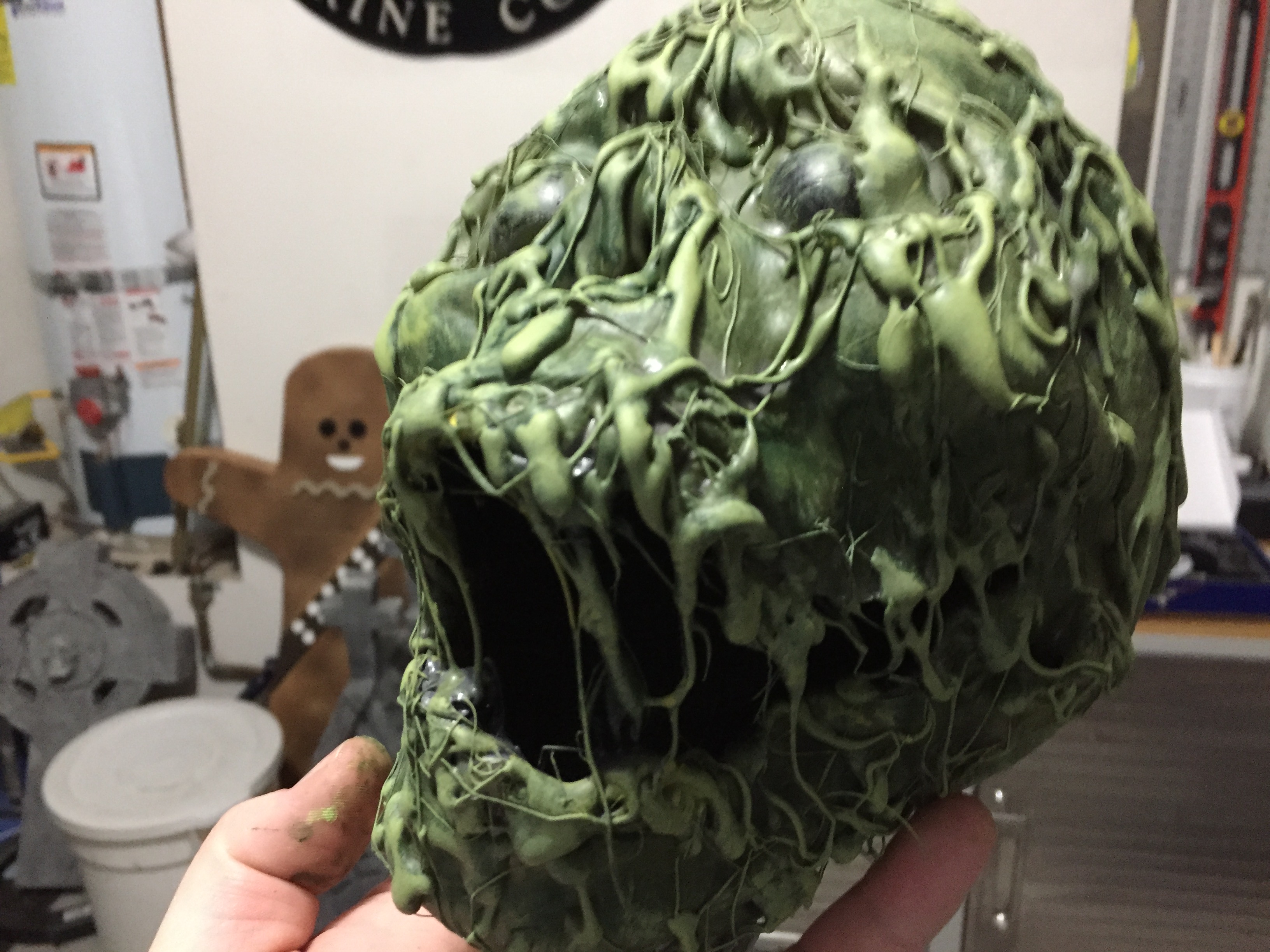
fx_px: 1064
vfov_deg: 48.2
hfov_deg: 61.7
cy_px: 476
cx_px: 635
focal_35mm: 29
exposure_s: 1/15
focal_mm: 4.15
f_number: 2.2
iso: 500
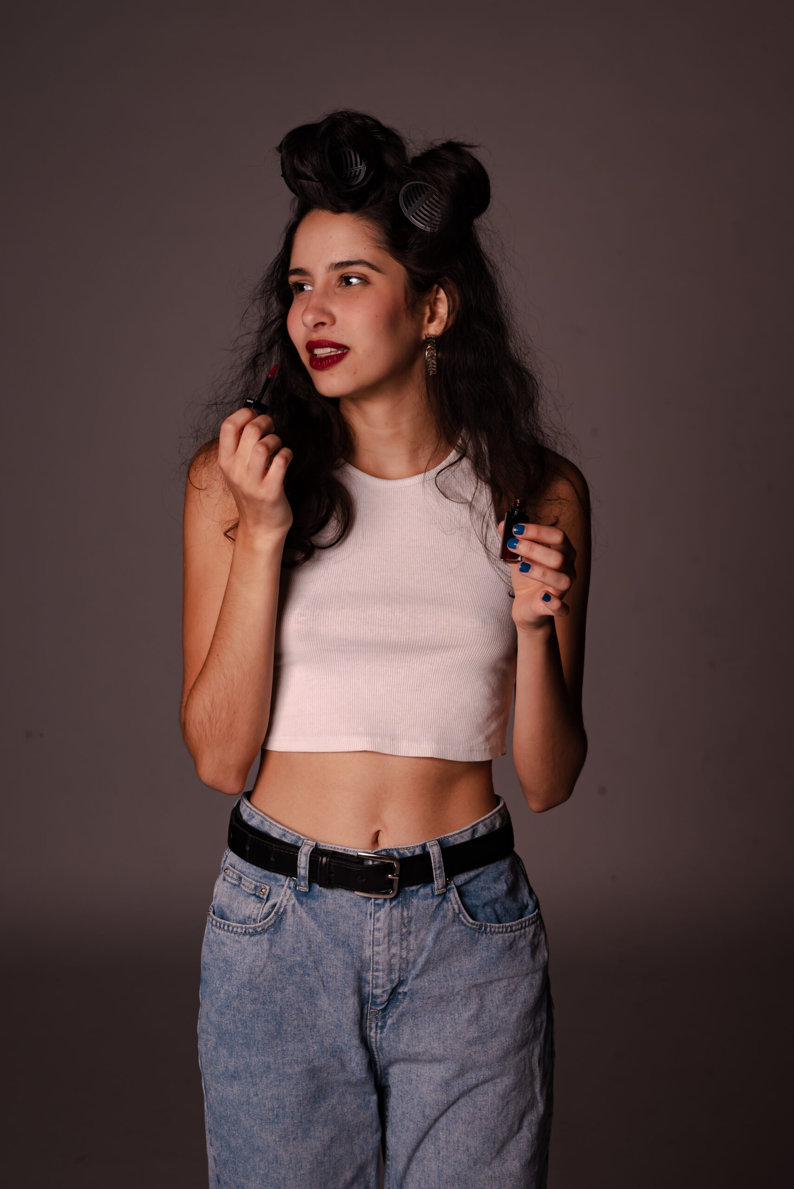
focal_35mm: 70
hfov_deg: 19.5
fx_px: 2313
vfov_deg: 28.8
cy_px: 594
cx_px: 397
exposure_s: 1/50
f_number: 10
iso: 100
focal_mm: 70
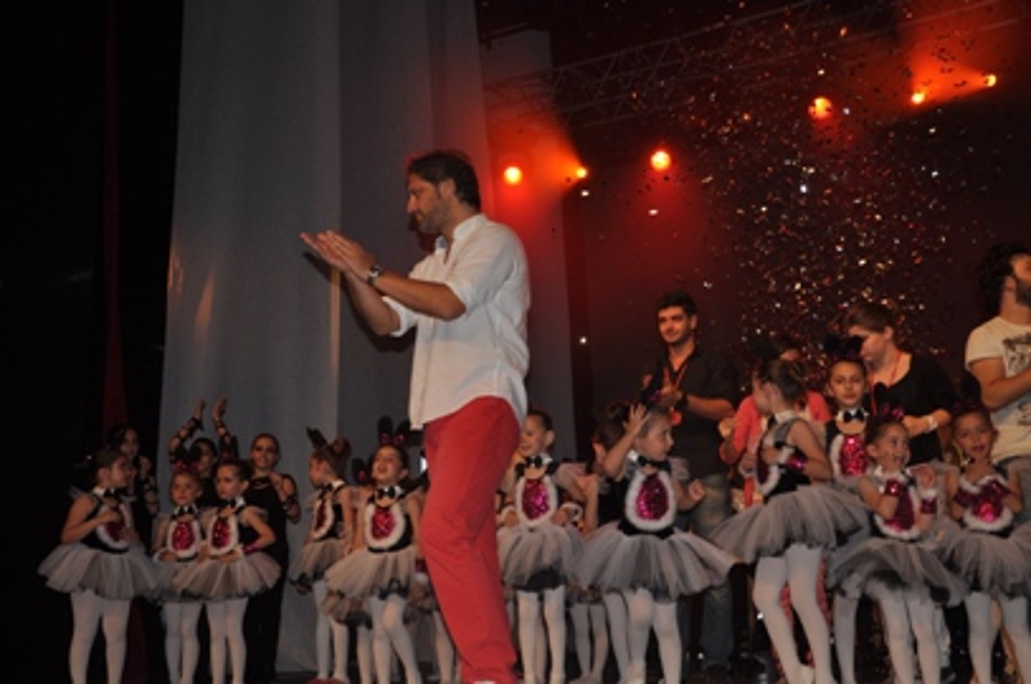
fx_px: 1201
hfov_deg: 46.5
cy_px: 342
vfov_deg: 31.8
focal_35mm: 42
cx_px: 516
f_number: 4.5
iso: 200
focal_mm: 28
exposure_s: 1/200
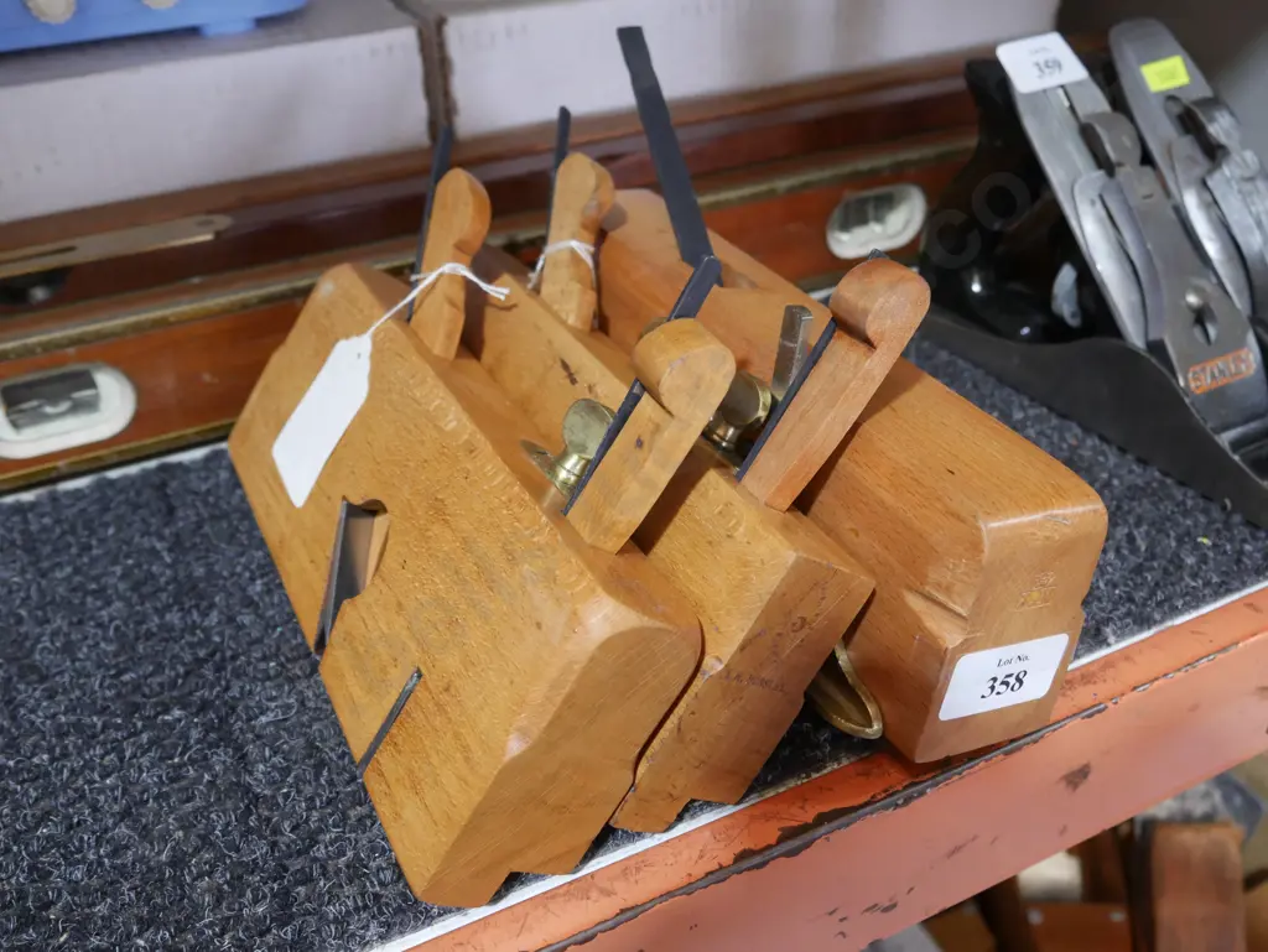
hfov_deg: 56.8
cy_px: 476
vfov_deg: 44.2
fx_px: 1173
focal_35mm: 32
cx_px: 634
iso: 1000
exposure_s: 1/60
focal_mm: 16
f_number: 4.5
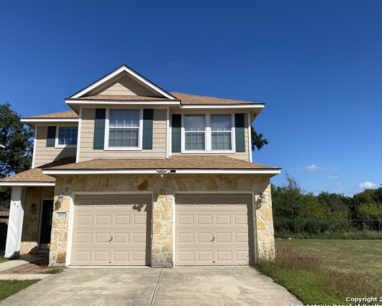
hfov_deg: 62.2
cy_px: 152
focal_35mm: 28
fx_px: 317
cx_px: 186
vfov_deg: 51.5
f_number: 1.8
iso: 32
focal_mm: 4.25
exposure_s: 1/5025
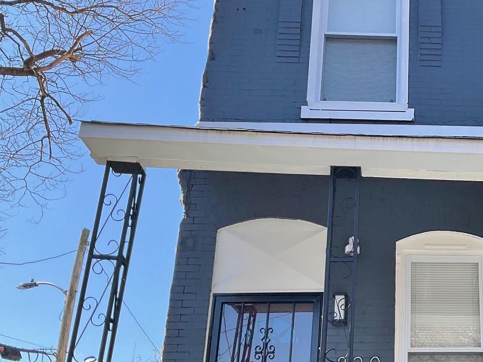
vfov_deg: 25.2
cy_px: 188
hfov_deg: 31.1
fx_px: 809
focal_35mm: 58
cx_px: 466
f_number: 1.8
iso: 16
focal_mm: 3
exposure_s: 1/482
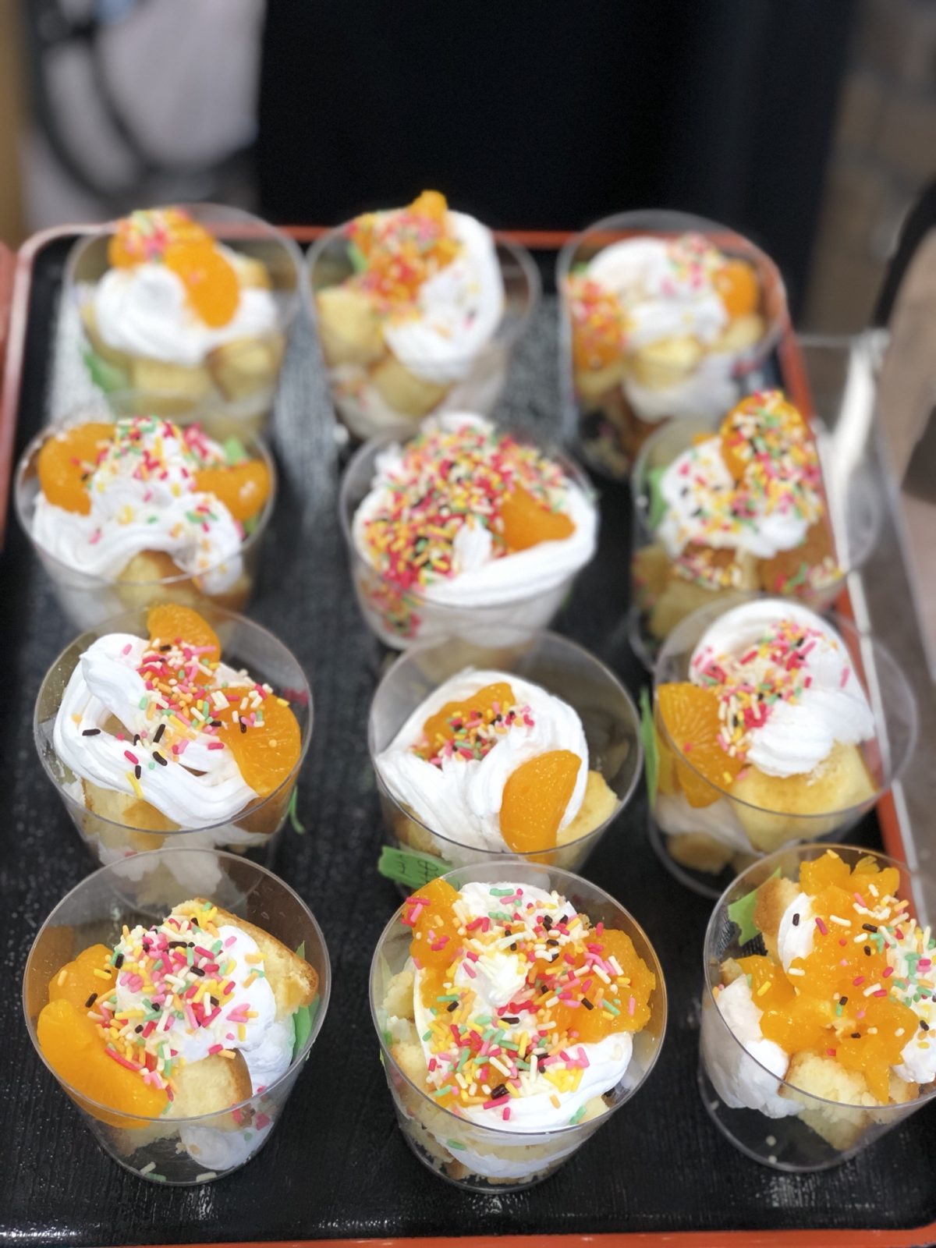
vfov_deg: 33.8
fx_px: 2055
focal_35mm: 57
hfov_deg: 25.7
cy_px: 624
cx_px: 468
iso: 100
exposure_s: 1/30
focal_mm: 6.6
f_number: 2.8
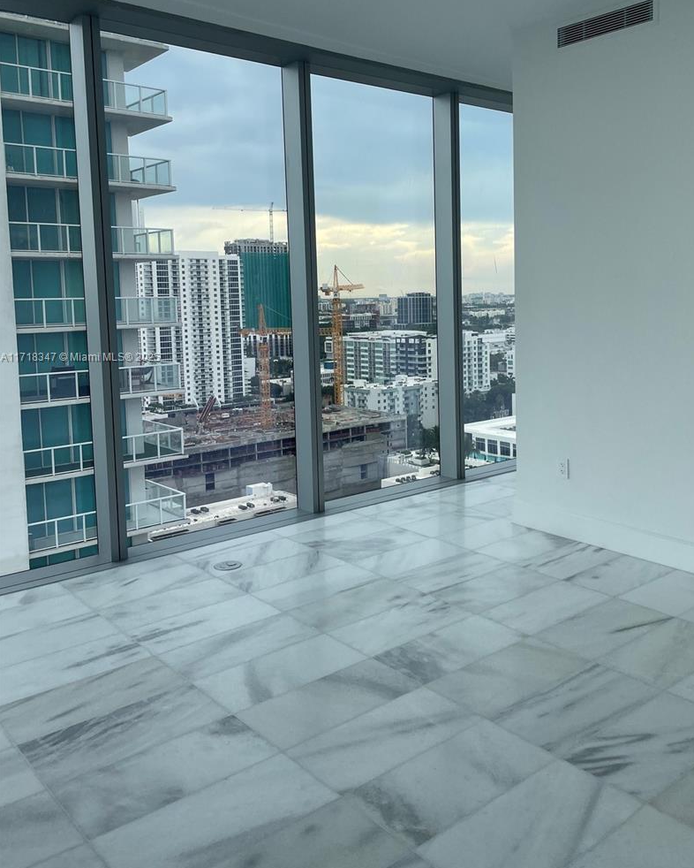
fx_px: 796
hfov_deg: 47.0
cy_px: 358
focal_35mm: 31
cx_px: 396
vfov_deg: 56.8
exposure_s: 1/523
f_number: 1.6
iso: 32
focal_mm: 4.2
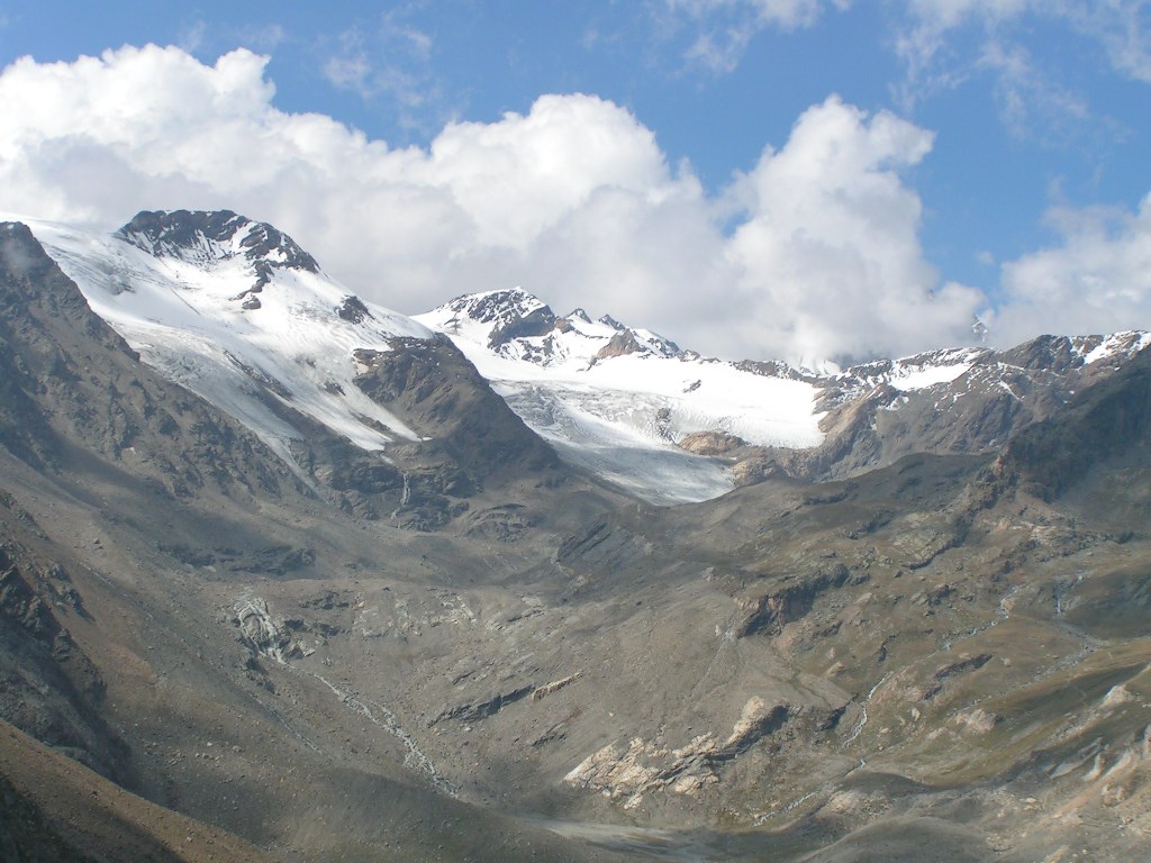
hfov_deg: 26.0
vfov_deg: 19.6
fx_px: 2494
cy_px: 432
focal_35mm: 75
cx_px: 576
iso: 50
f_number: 5
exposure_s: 1/1000
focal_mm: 11.5
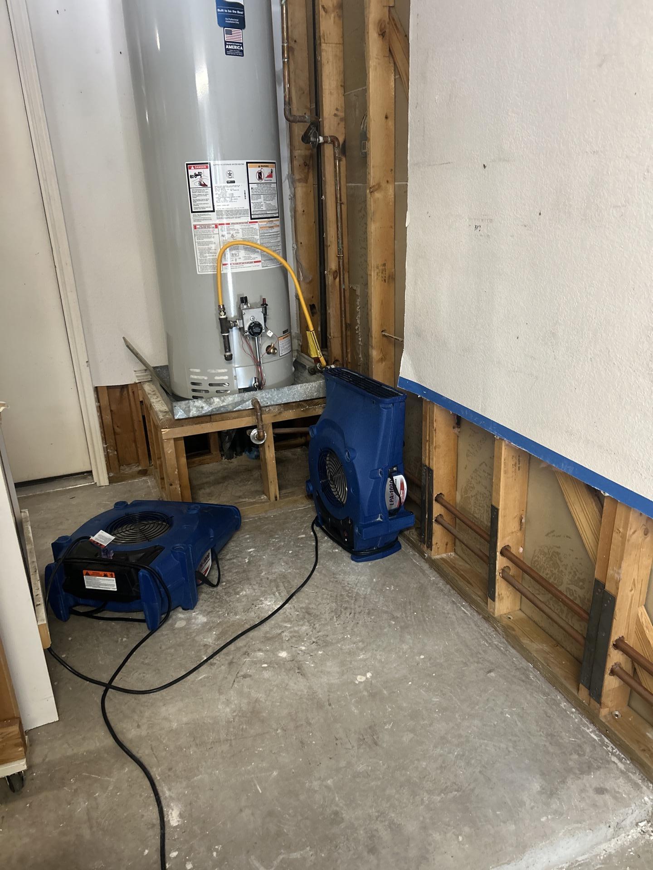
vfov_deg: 67.3
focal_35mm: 26
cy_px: 435
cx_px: 326
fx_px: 654
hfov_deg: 53.1
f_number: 1.5
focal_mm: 5.7
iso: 400
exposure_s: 1/60
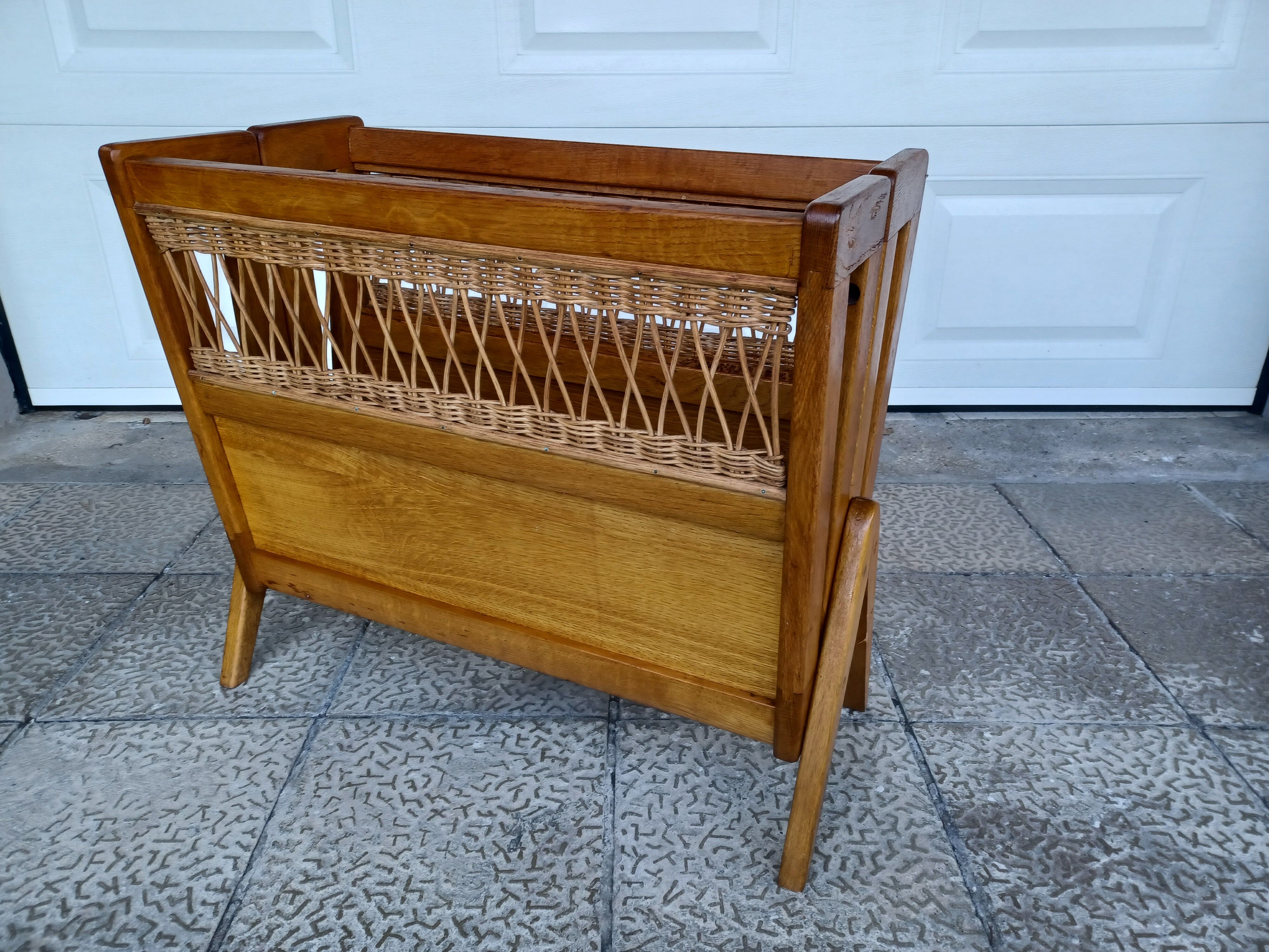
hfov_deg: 69.4
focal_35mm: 25
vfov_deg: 54.9
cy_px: 476
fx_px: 916
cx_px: 634
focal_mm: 4.6
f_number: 1.8
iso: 80
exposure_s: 1/49
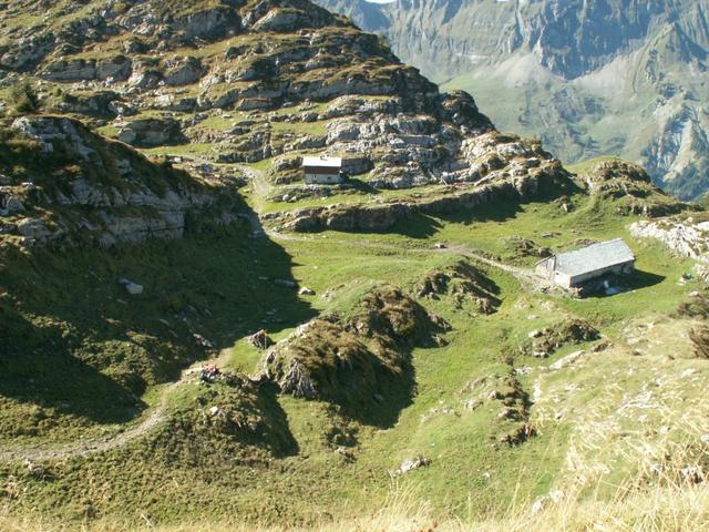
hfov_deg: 52.6
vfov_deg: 40.7
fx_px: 717
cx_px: 354
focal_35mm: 35
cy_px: 266
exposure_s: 1/100
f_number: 5
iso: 50
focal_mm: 5.86
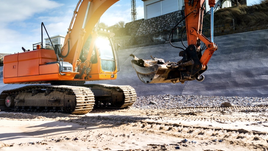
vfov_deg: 32.0
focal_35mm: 37
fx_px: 263
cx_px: 135
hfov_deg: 54.0
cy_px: 67
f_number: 4.5
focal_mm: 35
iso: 100
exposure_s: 1/400
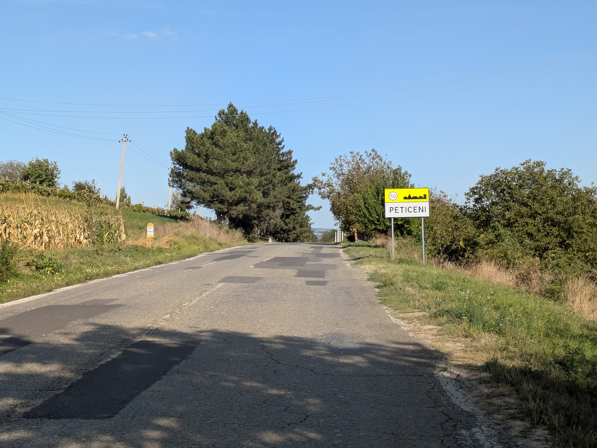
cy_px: 181
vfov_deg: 24.0
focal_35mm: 61
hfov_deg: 31.7
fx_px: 1052
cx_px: 278
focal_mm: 5.43
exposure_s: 1/1905
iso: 54
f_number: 1.89
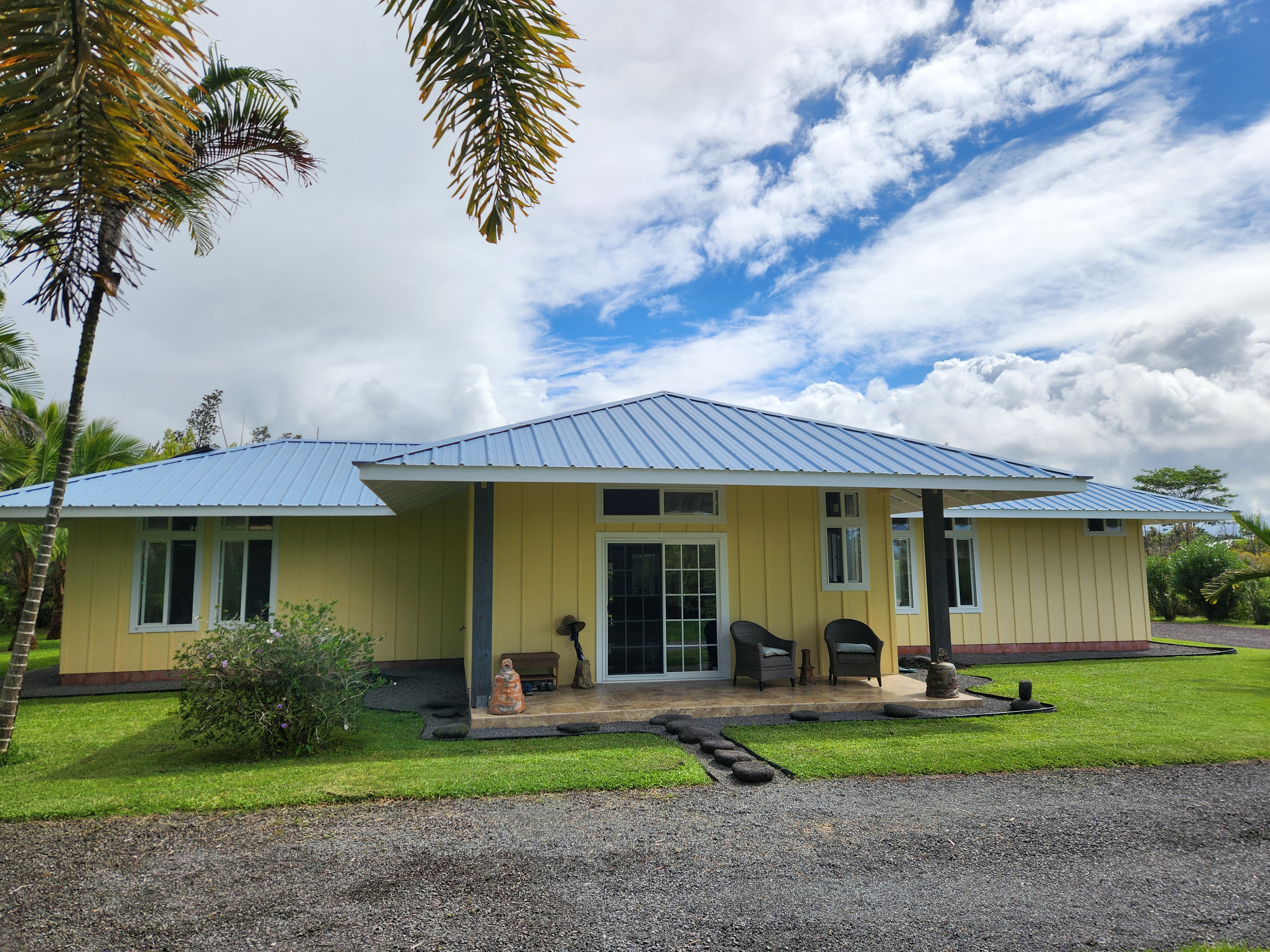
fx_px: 844
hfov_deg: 73.9
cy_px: 476
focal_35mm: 23
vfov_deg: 58.9
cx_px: 635
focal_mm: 5.4
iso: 20
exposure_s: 1/3363
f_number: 1.8
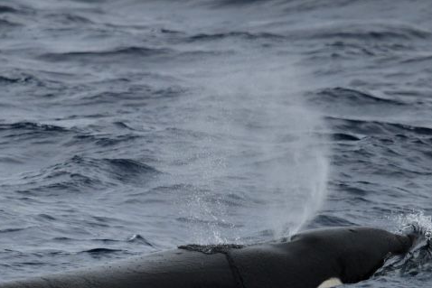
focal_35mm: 1004
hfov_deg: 2.1
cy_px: 196
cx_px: 113
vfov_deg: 1.4
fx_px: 12051
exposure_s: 1/8000
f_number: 6.3
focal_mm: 600
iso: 1800
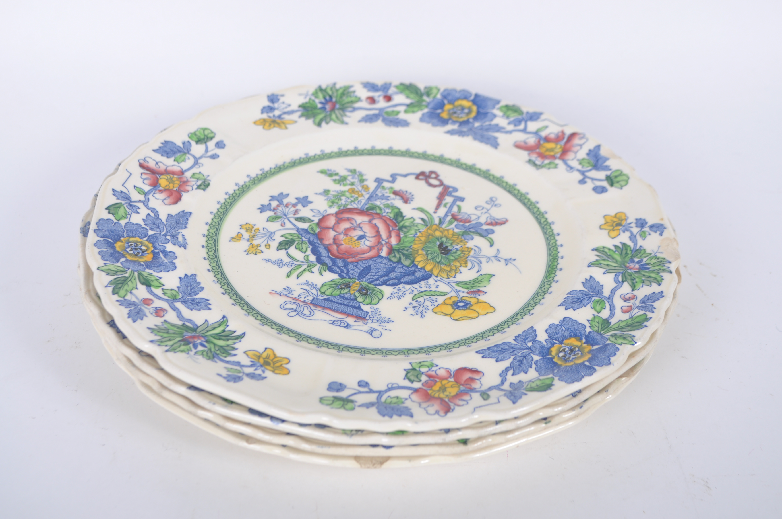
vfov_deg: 25.0
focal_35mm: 54
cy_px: 260
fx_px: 1172
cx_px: 391
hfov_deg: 36.9
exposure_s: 1/125
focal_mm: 36
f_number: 8
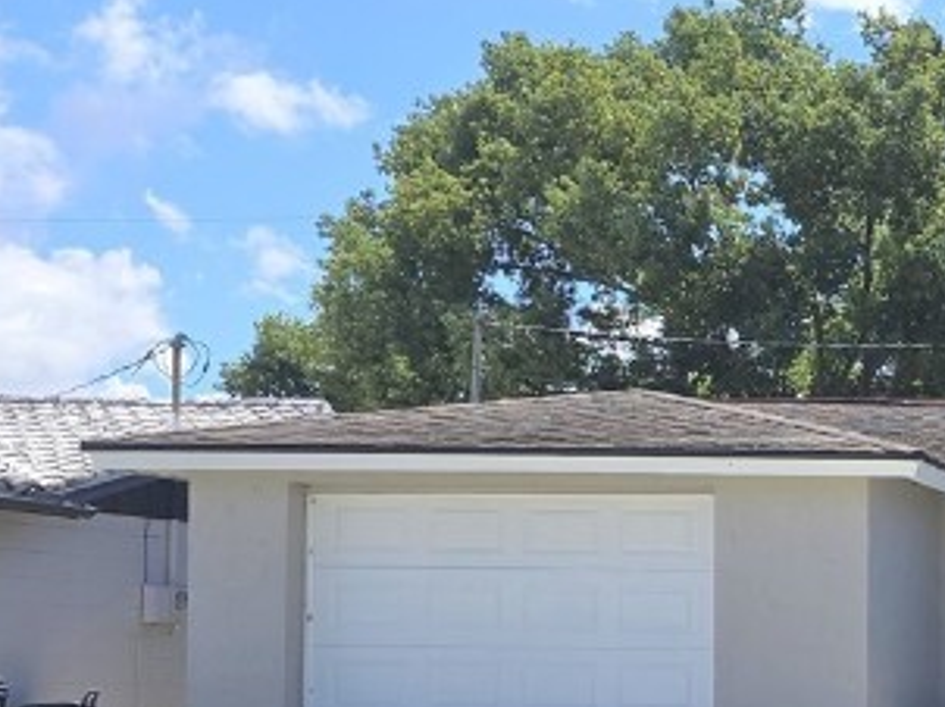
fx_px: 2128
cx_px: 1374
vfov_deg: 18.5
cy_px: 679
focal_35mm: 78
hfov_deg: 21.5
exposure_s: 1/1008
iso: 12
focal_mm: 6.3
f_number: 1.7
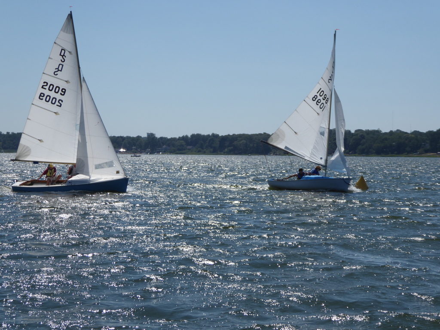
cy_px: 165
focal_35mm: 74
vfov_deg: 19.9
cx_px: 220
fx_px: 941
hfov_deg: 26.3
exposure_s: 1/1300
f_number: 4.6
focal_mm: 13.2
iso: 80
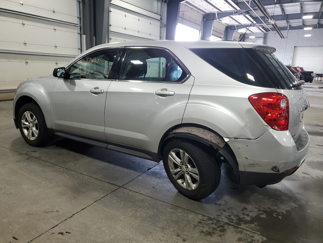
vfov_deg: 53.1
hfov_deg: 67.3
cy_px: 122
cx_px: 162
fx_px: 243
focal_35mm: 26
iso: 94
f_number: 1.5
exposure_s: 1/60.2
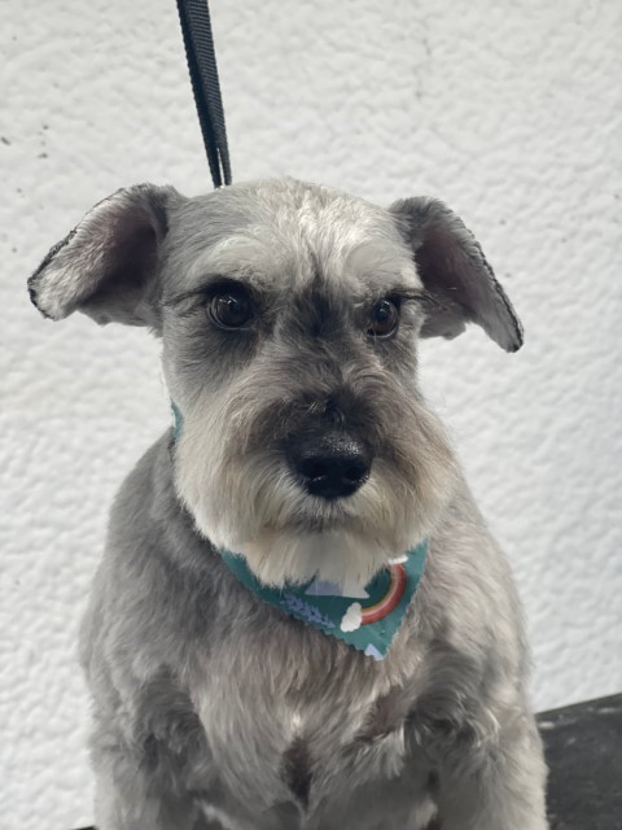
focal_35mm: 64
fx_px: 1533
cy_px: 415
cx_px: 311
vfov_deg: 30.3
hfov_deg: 22.9
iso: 160
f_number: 2.2
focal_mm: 7.5
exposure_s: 1/120
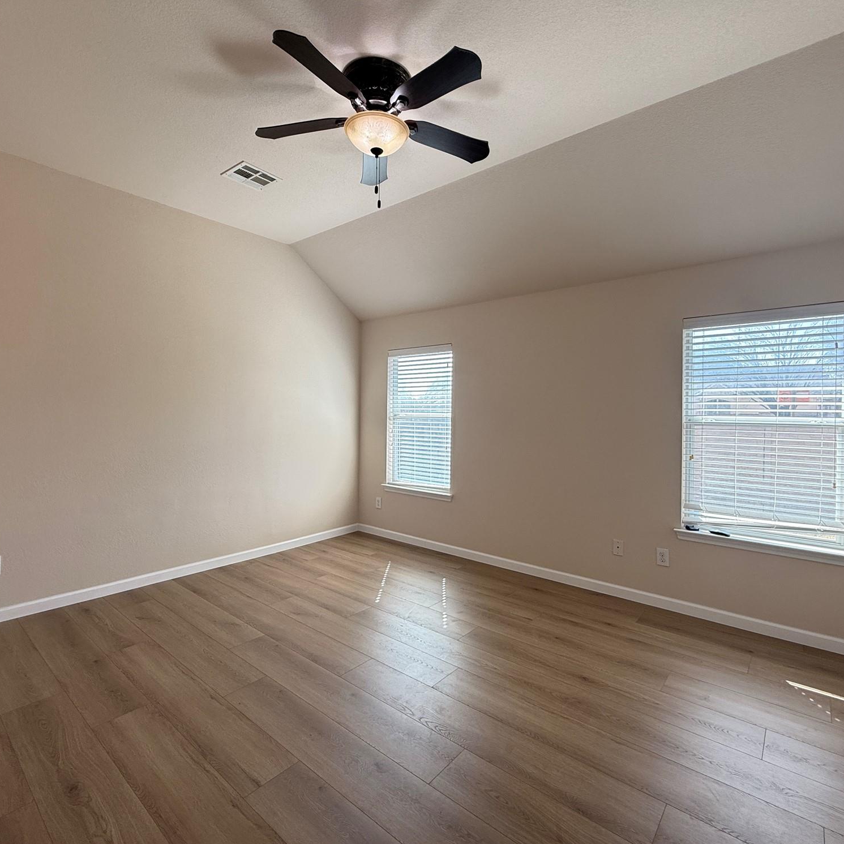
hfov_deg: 83.9
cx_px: 436
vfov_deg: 84.0
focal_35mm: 17
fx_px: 469
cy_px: 416
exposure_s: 1/99
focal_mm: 2.22
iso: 80
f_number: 2.2
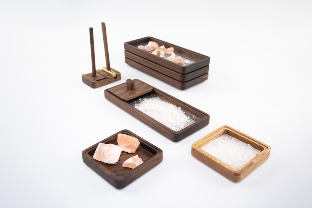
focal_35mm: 36
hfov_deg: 53.3
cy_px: 104
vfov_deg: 37.0
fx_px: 311
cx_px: 156
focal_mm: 35.9
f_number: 10
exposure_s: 1/125
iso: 100
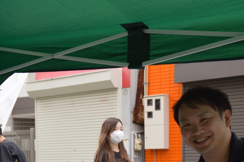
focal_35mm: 78
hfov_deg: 25.6
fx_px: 528
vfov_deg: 16.8
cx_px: 49
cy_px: 191
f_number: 3.5
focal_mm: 20
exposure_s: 1/250
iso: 100
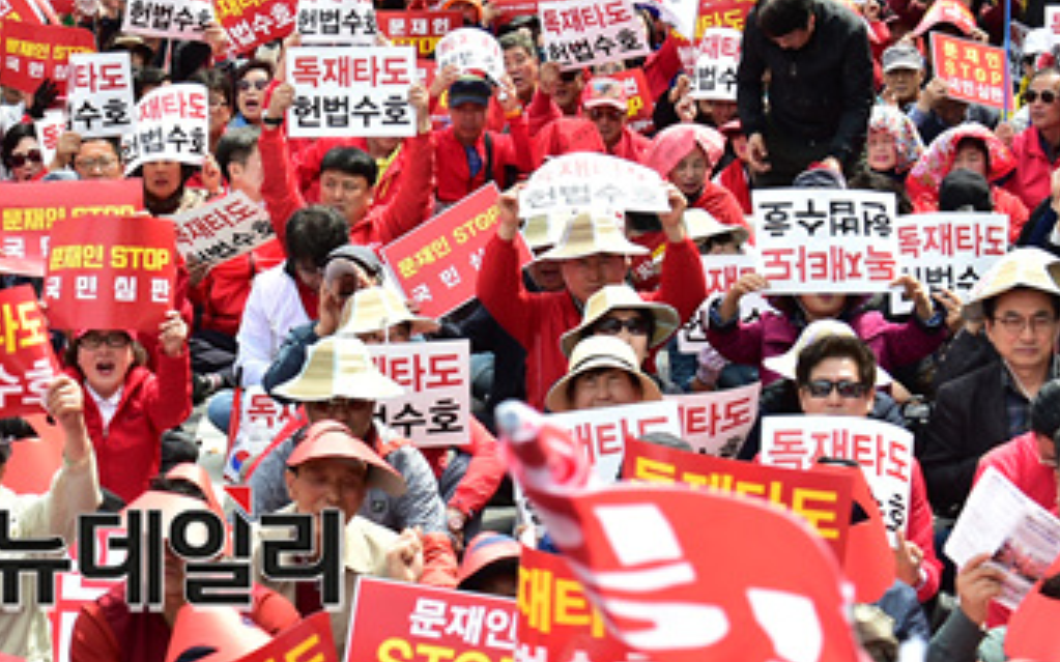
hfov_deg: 13.6
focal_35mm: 153
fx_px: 4419
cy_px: 16
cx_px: 155
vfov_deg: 8.5
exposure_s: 1/250
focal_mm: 80
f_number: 9
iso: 400
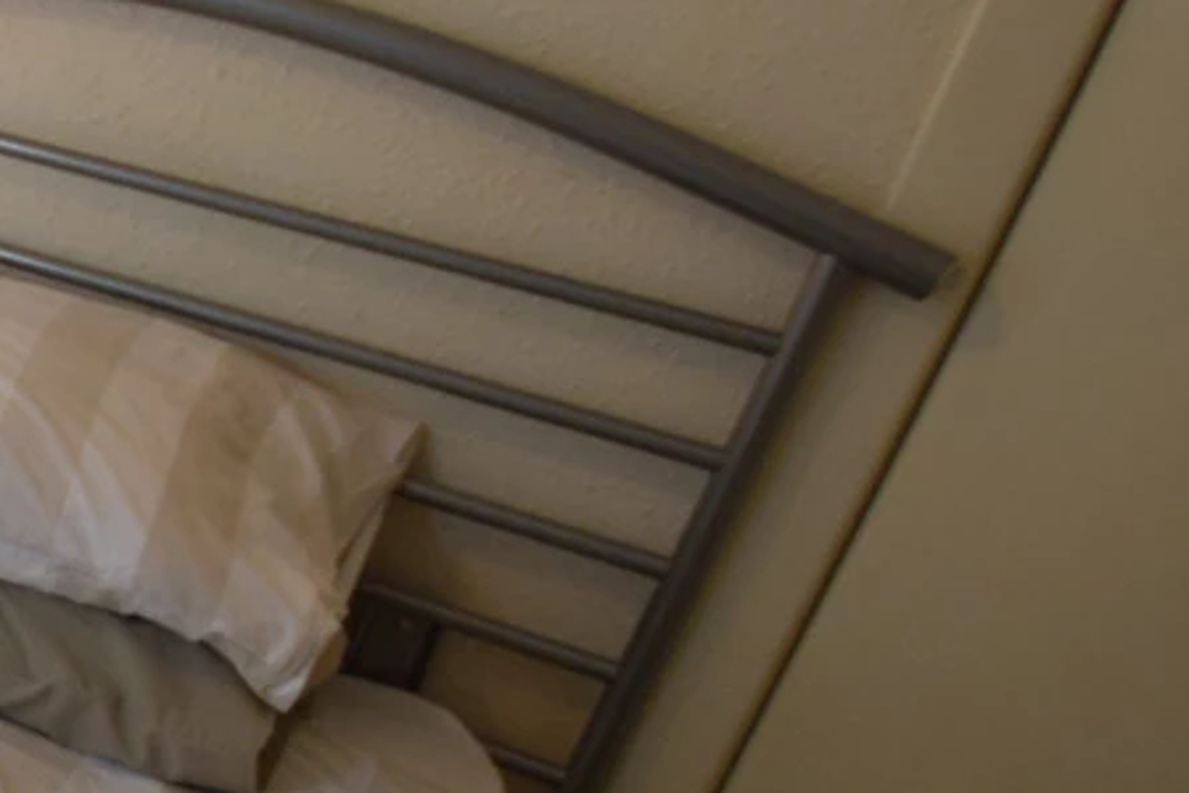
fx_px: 2114
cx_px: -1097
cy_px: 453
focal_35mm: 64
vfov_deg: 21.2
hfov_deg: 19.8
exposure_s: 1/60
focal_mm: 10
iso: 500
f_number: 4
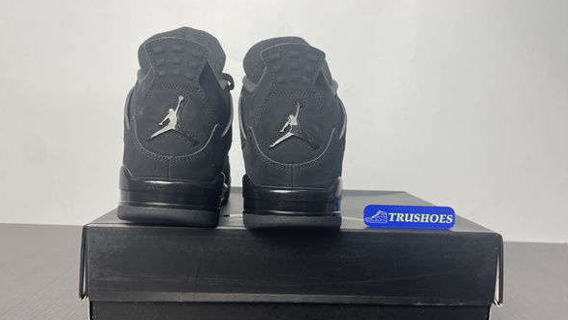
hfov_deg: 66.0
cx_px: 281
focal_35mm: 29
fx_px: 437
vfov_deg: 40.0
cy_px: 192
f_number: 1.6
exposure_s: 1/100
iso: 40
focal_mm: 4.2
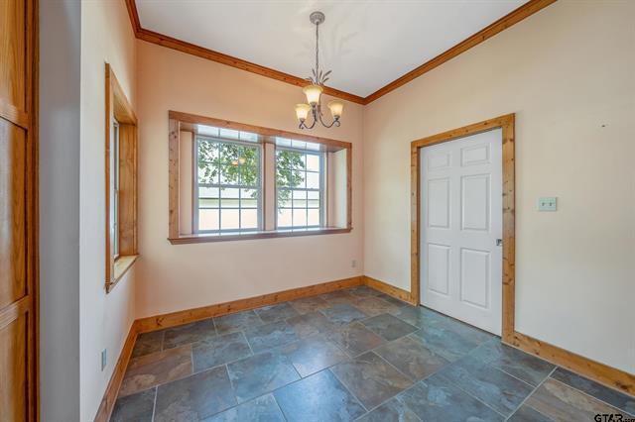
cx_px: 318
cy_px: 211
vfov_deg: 85.4
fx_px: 229
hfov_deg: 108.4
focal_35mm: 13
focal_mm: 13
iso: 800
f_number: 8
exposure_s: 1/15
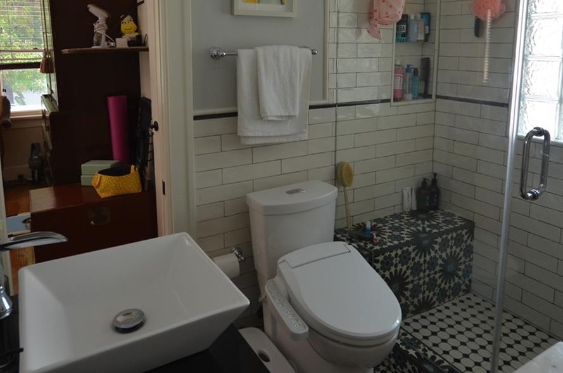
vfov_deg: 46.6
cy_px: 112
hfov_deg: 67.5
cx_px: 269
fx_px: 421
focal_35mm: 27
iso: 400
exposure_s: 1/125
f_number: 5.6
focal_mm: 10
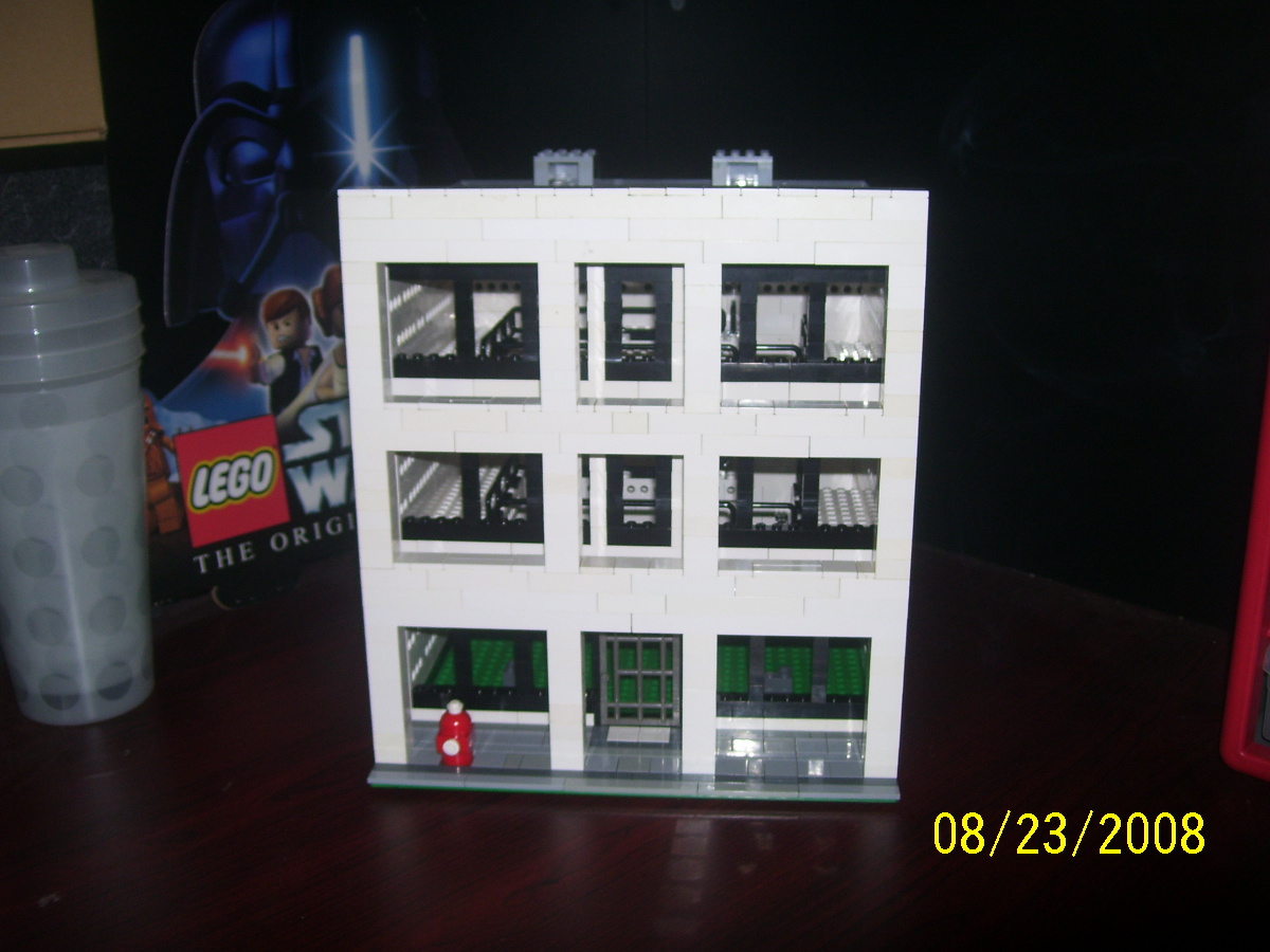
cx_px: 635
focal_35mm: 37
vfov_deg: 38.7
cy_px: 476
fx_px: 1357
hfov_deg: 50.1
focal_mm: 6
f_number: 2.7
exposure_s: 1/60
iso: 80
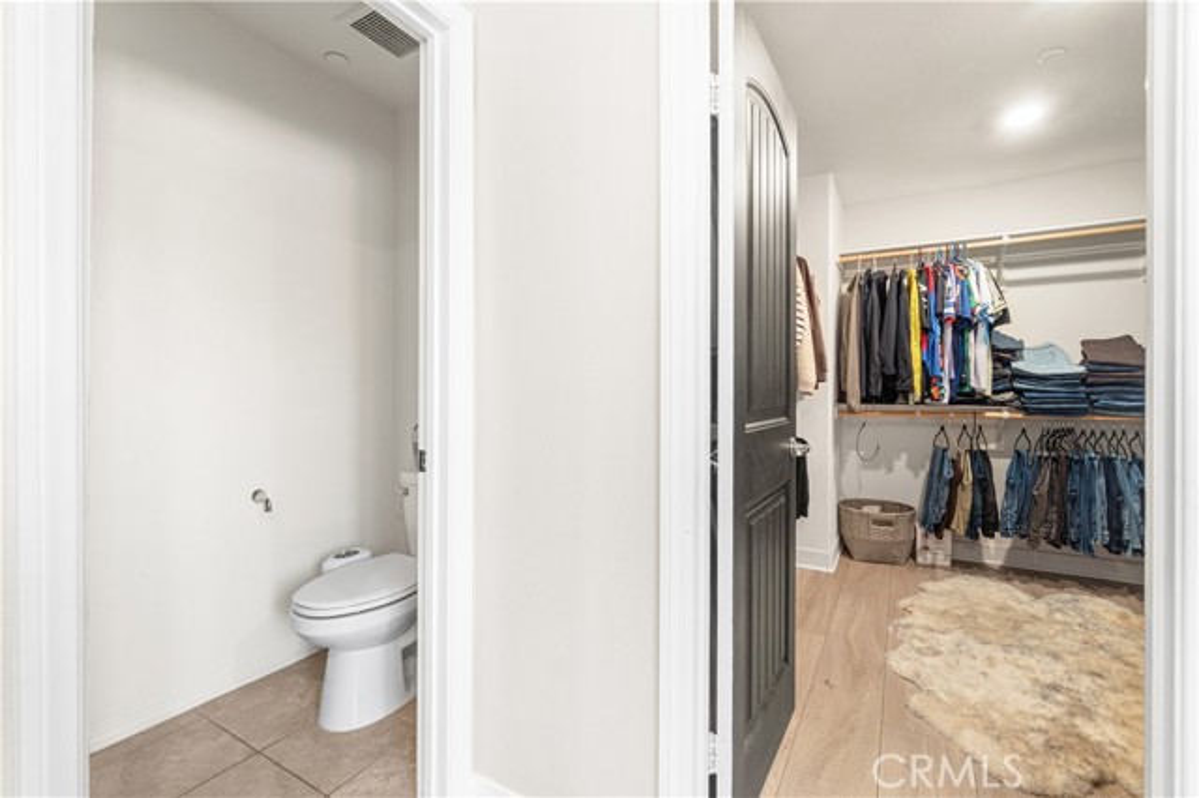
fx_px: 499
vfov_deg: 77.3
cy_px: 399
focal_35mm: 15
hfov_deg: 100.4
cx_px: 600
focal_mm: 10
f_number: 8
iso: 320
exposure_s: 1/3
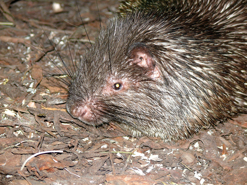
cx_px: 124
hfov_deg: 10.6
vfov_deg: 7.9
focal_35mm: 187
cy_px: 92
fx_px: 1334
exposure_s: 1/30
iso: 100
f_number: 3.6
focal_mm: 39.5
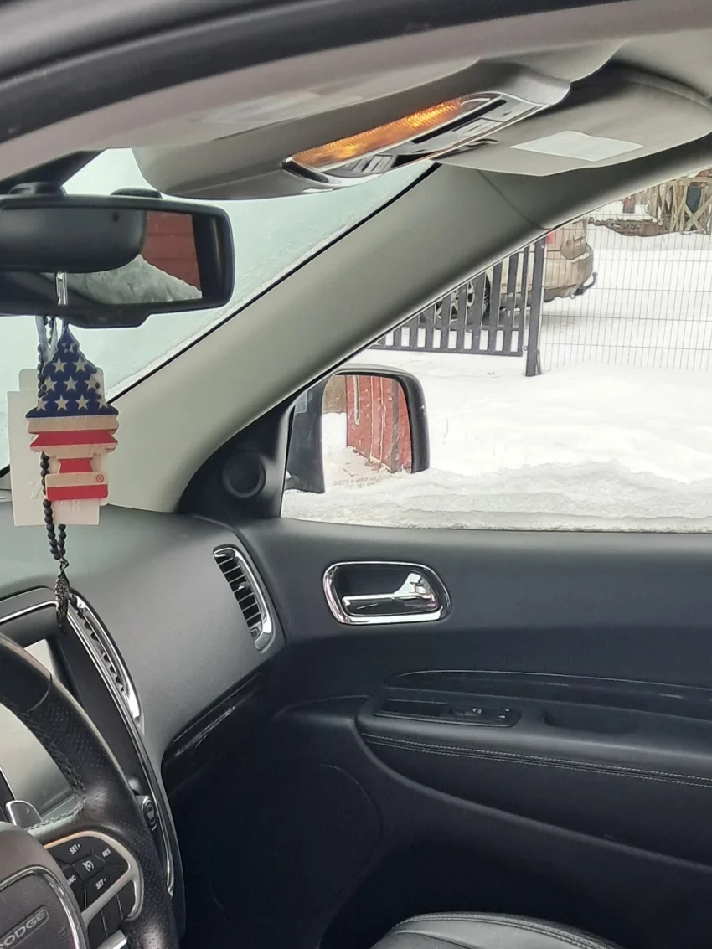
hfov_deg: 23.8
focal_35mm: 61
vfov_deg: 28.6
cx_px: 188
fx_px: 1673
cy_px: 1058
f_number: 1.8
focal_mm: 4
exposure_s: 1/60
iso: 50
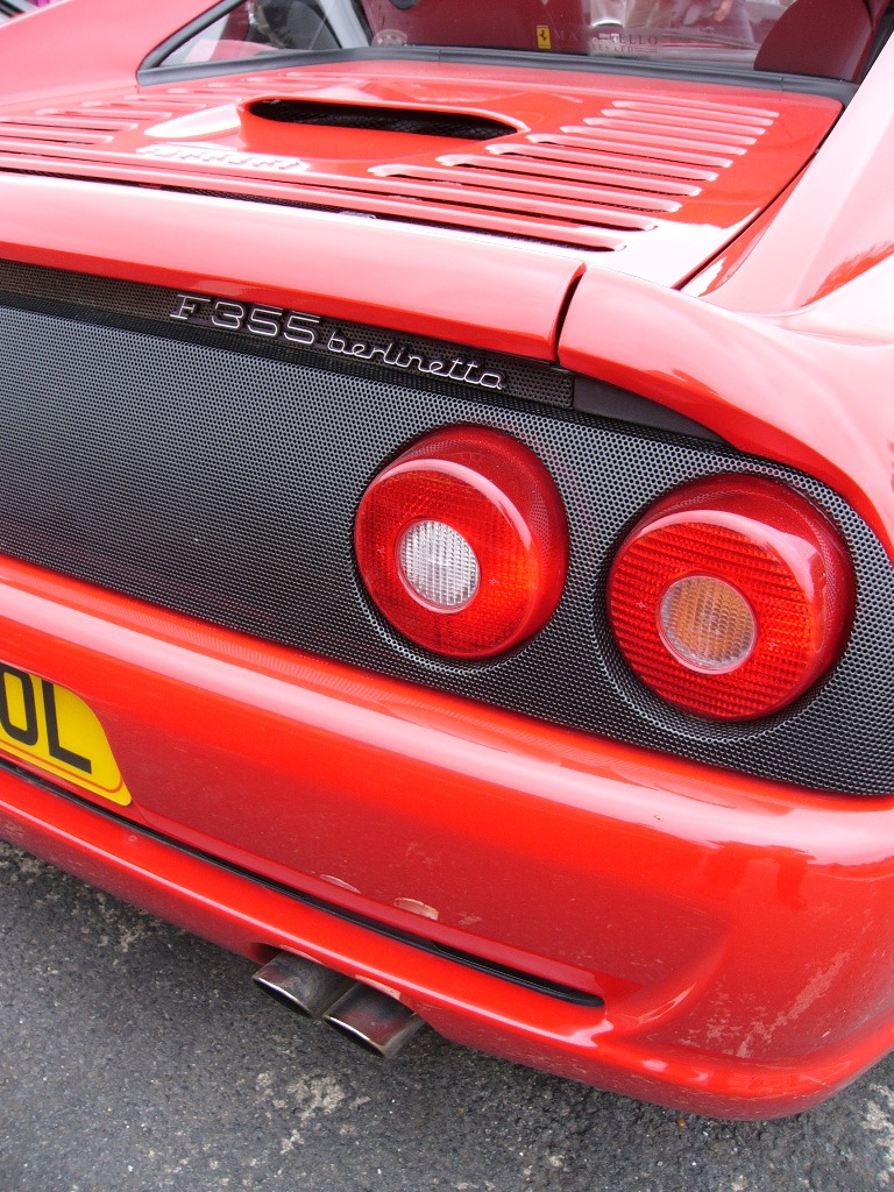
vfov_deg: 51.4
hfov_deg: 39.7
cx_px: 447
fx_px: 1240
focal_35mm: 36
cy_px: 596
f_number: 2.8
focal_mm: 6
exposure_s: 1/60
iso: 50
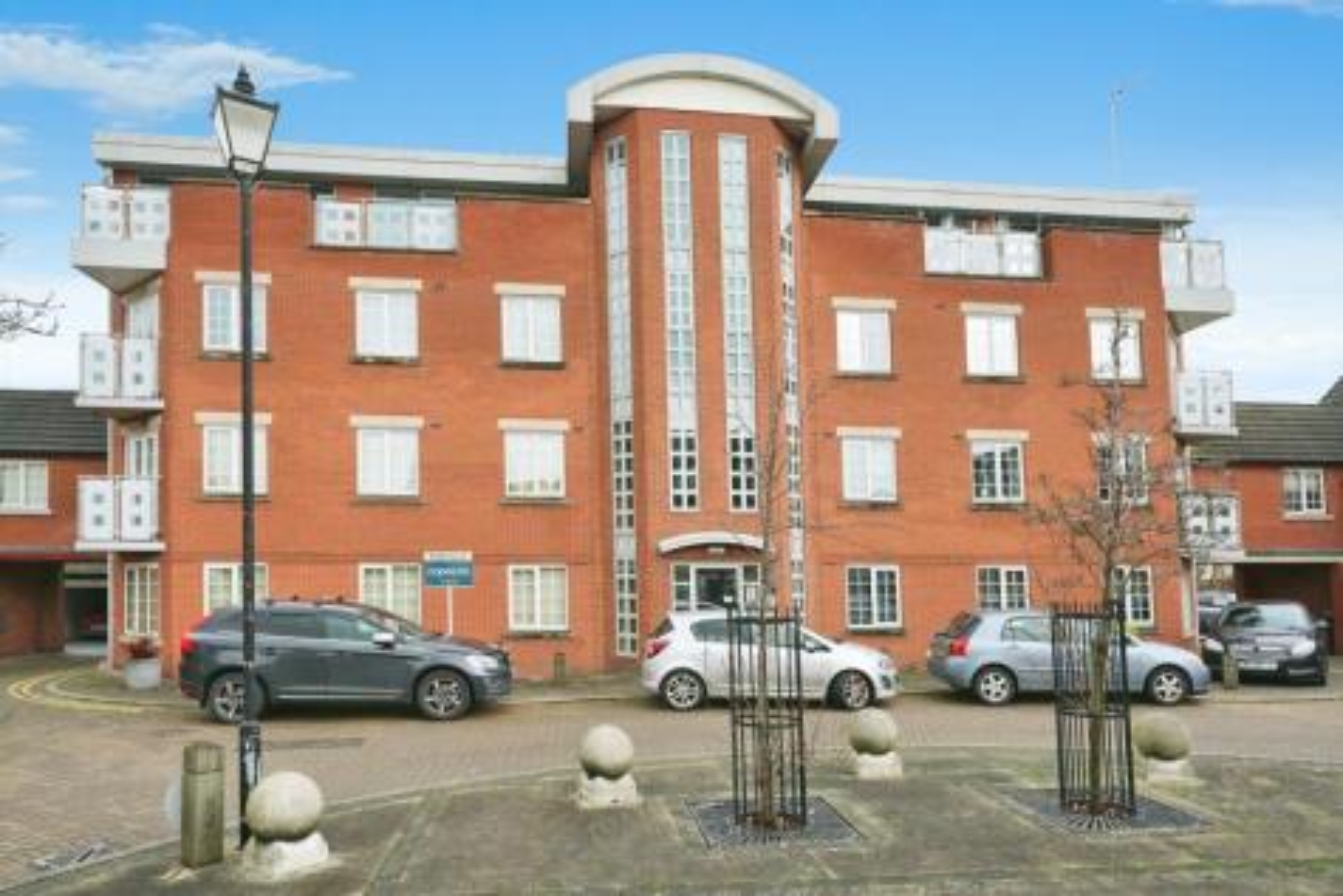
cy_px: 448
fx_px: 821
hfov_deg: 78.6
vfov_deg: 57.3
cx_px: 672
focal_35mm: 22
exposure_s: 1/400
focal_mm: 22
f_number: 6.3
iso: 2000
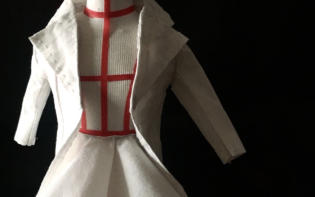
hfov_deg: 44.2
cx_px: 129
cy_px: 132
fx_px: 386
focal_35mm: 45
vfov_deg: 28.4
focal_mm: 4.15
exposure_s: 1/33
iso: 200
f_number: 2.2
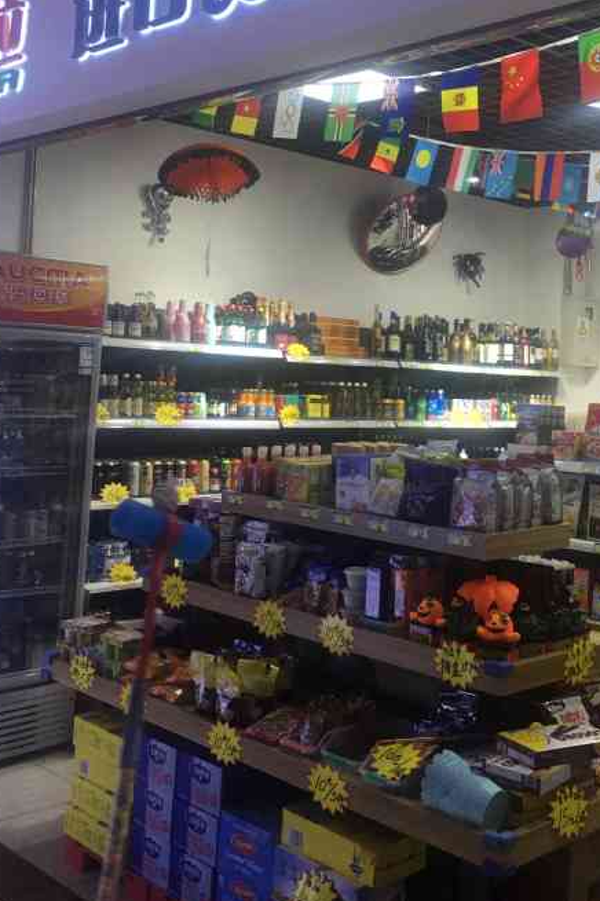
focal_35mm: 43
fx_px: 1076
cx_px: 373
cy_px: 329
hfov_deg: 31.0
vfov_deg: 45.0
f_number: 2.2
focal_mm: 4.15
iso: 25
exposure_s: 1/33
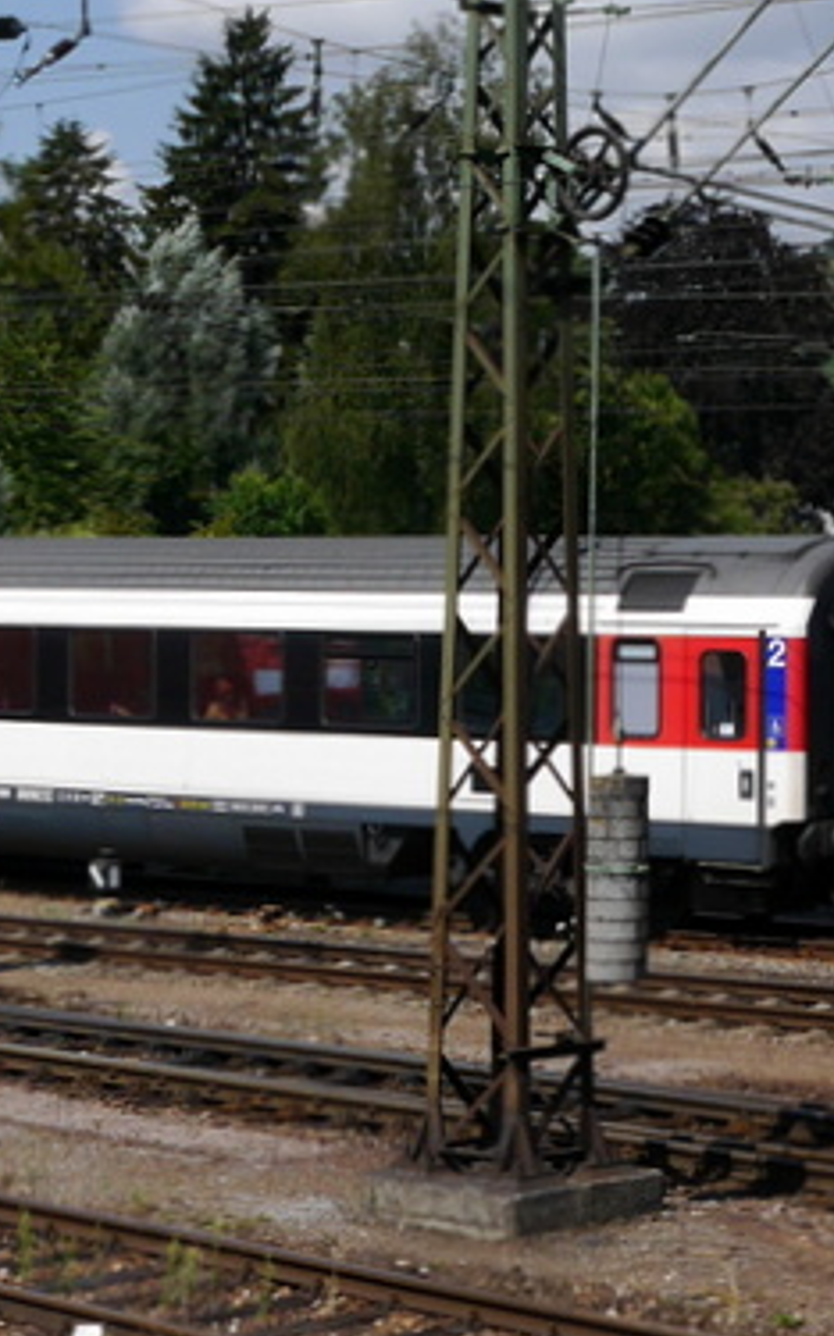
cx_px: 1458
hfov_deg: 12.6
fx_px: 3459
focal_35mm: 95
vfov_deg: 21.8
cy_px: 552
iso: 160
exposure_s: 1/500
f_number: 8
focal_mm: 14
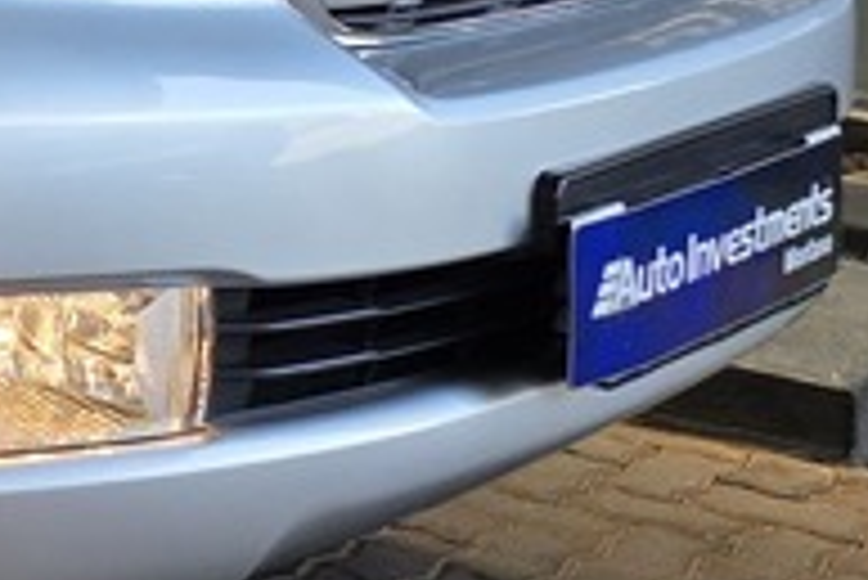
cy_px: -414
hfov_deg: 14.7
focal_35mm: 127
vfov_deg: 10.3
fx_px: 3064
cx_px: -522
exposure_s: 1/180
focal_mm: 6.25
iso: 32
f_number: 1.7
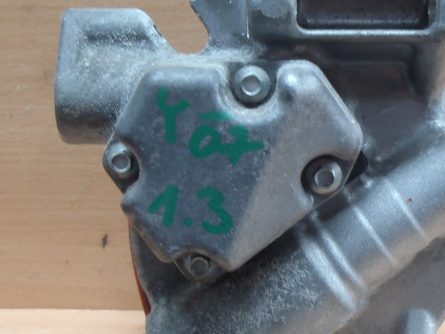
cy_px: 215
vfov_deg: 20.4
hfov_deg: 26.9
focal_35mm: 72
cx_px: 280
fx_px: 926
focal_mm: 6.83
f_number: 4.6
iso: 200
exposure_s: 1/13
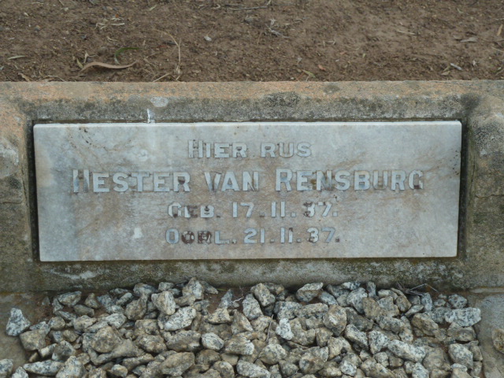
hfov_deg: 23.6
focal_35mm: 83
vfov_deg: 17.8
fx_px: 1208
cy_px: 189
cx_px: 252
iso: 160
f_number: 4.2
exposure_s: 1/320
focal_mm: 13.7
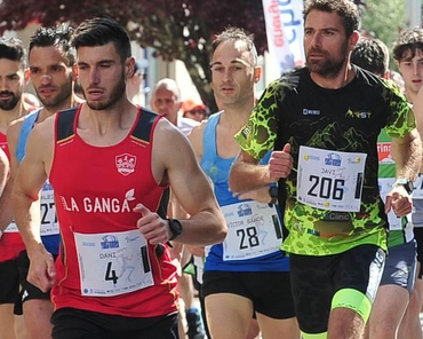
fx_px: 5584
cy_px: 143
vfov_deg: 3.5
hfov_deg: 4.3
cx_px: 305
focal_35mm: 446
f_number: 7.1
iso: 500
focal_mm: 110
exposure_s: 1/640
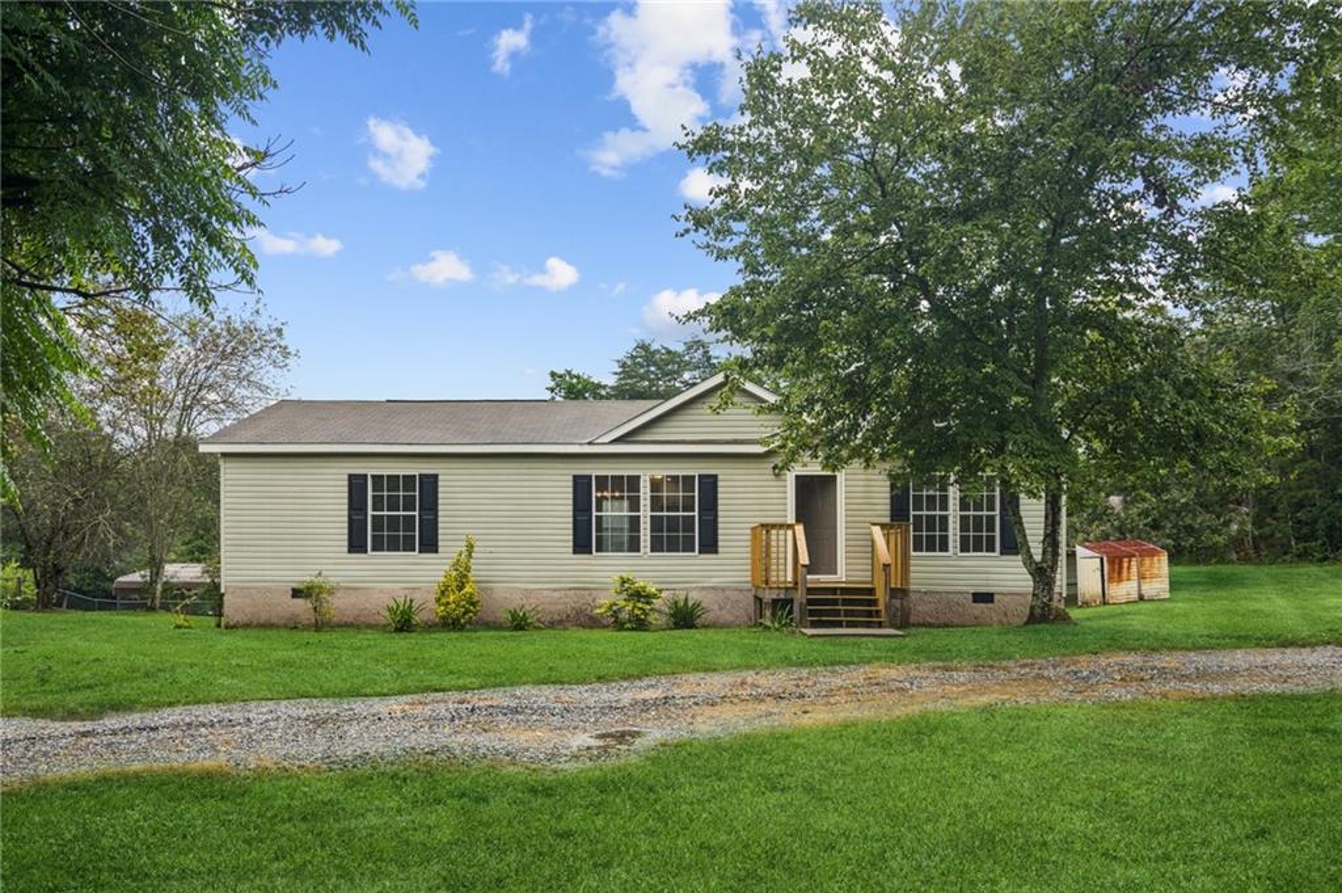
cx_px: 671
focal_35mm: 28
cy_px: 446
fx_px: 1043
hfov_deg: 65.5
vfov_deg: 46.3
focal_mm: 28
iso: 100
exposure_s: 1/100
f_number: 5.6
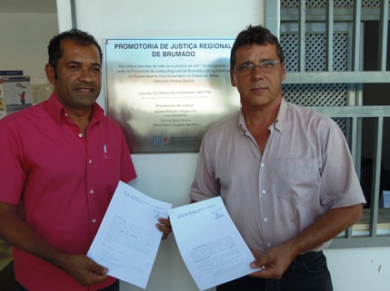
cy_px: 167
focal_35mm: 28
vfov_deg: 49.5
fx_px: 315
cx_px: 201
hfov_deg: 63.5
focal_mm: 4.3
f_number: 2.9
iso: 64
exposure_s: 1/250
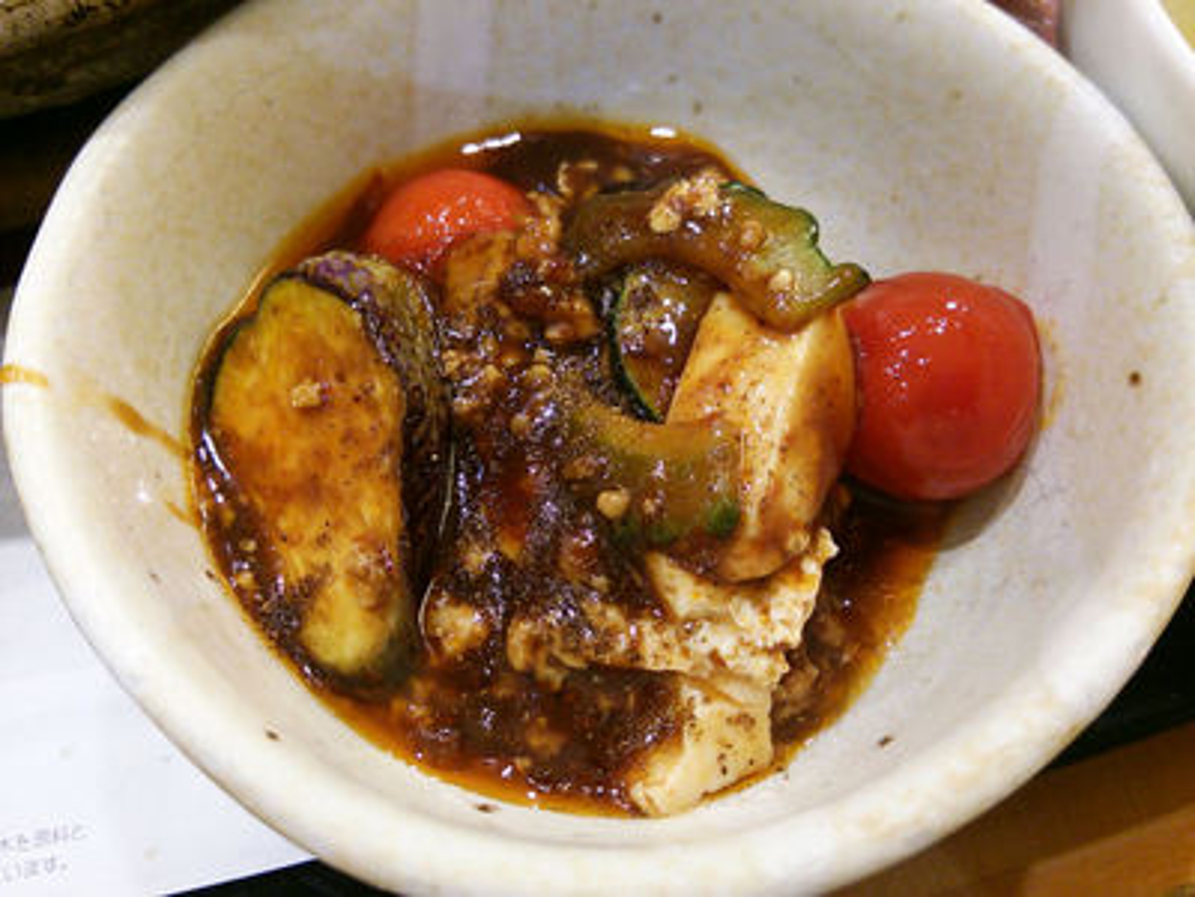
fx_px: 1036
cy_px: 448
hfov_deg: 60.0
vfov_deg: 46.8
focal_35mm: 30
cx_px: 598
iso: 125
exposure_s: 1/44
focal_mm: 4.06
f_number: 1.94
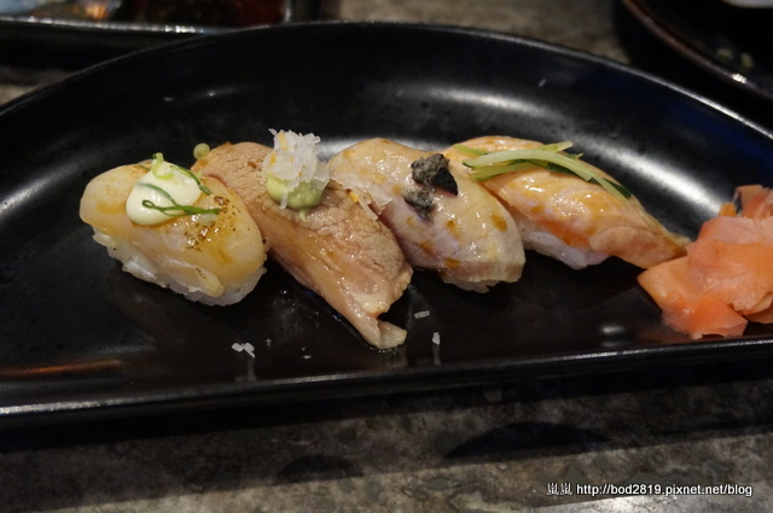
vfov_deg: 35.4
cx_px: 386
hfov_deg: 51.3
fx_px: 804
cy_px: 256
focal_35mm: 38
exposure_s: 1/25
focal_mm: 25
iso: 3200
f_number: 4.5
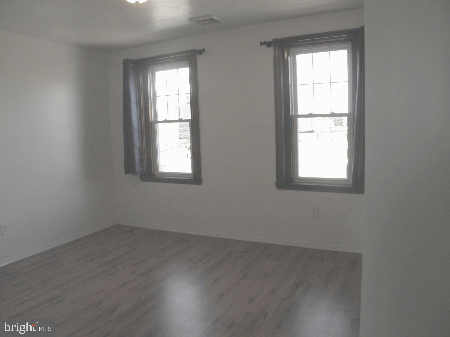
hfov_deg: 63.4
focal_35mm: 28
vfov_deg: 49.7
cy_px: 168
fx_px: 364
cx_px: 225
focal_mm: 5
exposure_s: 1/60
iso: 100
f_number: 3.5
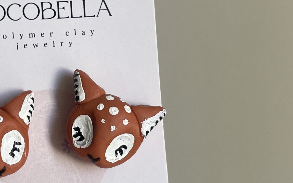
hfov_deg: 30.5
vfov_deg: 19.7
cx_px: 69
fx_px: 527
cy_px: 84
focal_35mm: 66
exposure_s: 1/121
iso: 125
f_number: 1.6
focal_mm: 4.2
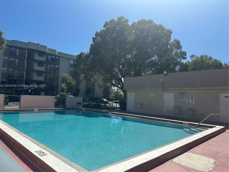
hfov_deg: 71.6
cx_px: 114
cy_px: 86
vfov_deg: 56.8
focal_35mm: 24
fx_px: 159
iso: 80
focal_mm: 6.86
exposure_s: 1/7042
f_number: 1.78
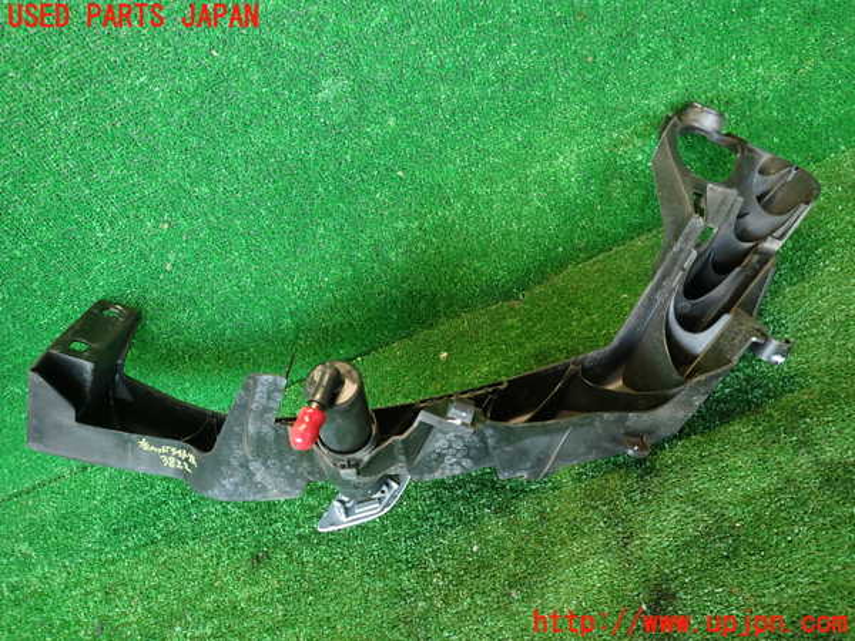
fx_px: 617
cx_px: 428
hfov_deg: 69.4
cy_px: 320
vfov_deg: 54.9
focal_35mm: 25
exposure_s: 1/30
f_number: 2
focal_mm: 4.5
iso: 200
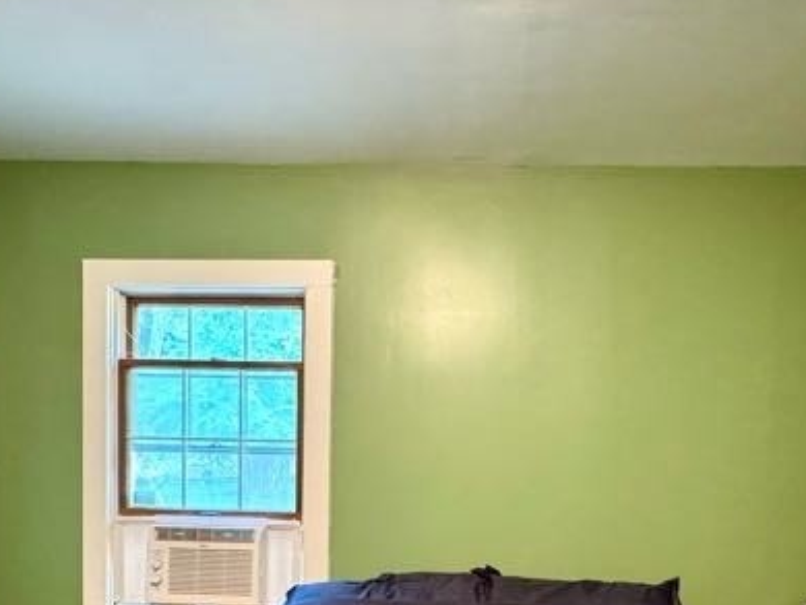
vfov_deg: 43.3
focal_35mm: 30
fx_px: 699
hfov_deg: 59.6
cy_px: 530
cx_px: 473
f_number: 2.2
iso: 800
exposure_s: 1/60
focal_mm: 2.22
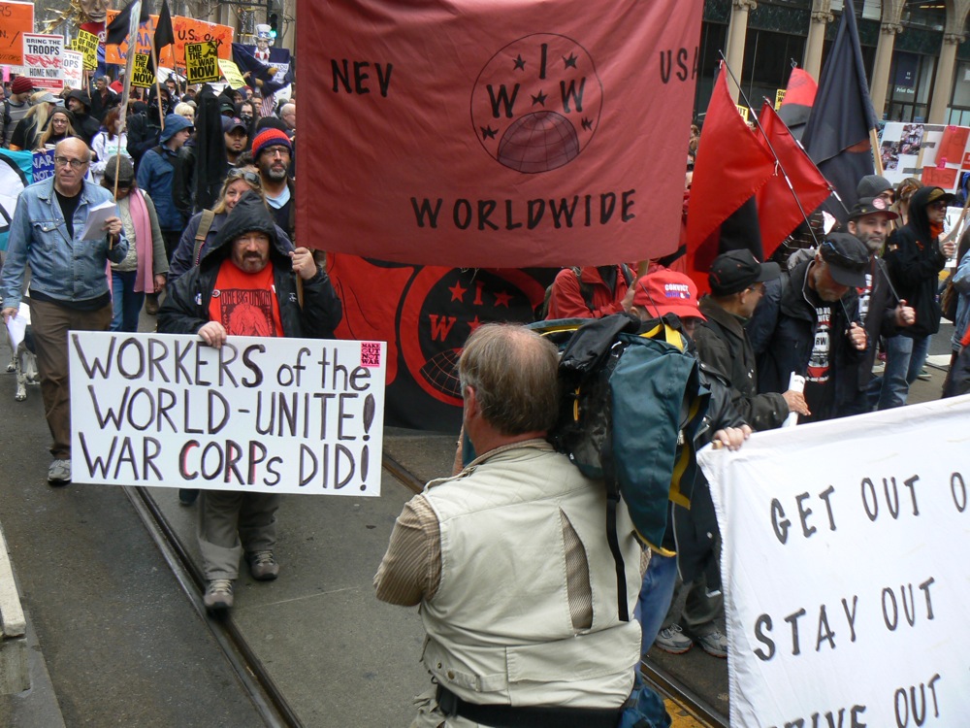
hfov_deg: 51.4
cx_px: 485
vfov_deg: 39.7
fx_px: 1009
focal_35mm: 36
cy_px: 364
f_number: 3.2
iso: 80
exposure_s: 1/50
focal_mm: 6
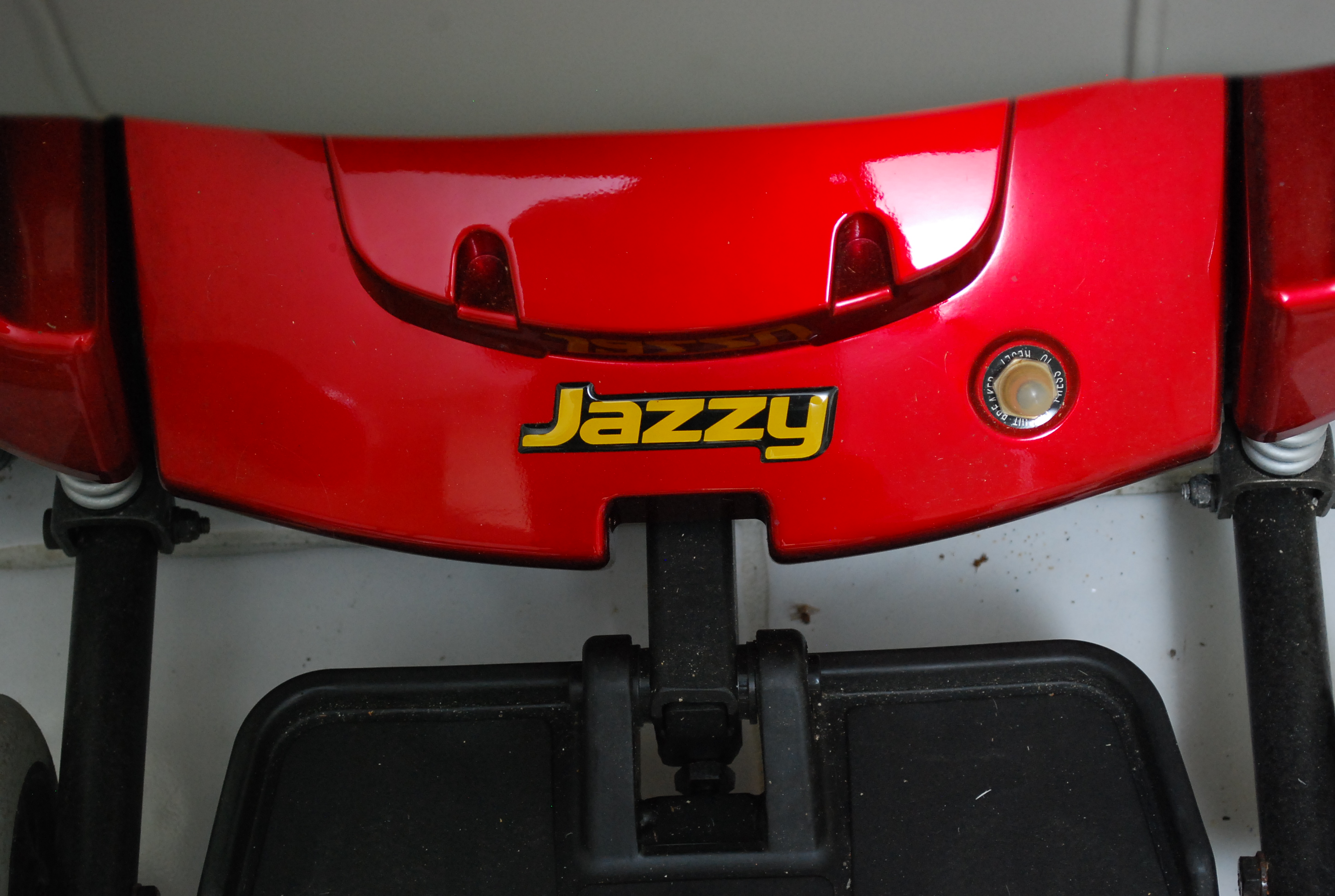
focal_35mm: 82
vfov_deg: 16.6
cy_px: 448
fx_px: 3066
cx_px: 668
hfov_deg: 24.6
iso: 800
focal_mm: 55
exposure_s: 1/200
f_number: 5.6
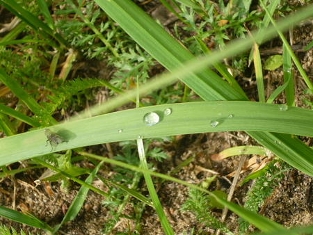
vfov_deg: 9.3
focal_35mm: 160
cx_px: 156
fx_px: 1448
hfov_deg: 12.3
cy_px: 118
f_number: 5.1
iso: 100
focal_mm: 16.5
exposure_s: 1/320
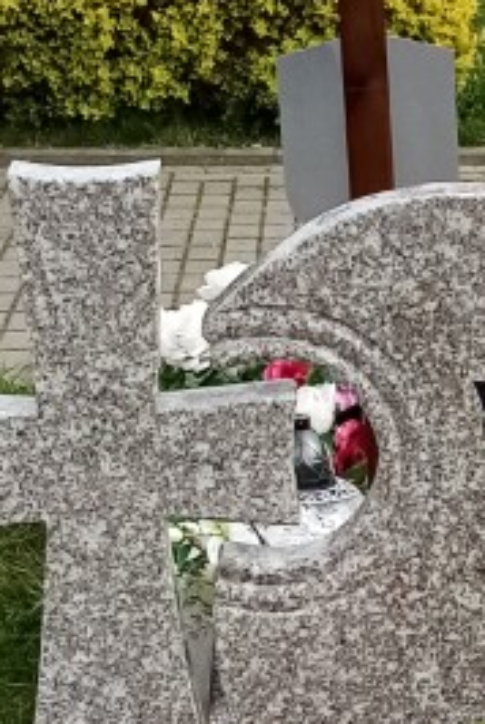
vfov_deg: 29.8
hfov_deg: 20.4
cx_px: 466
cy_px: 629
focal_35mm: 65
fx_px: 1310
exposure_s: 1/778
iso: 110
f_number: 1.8
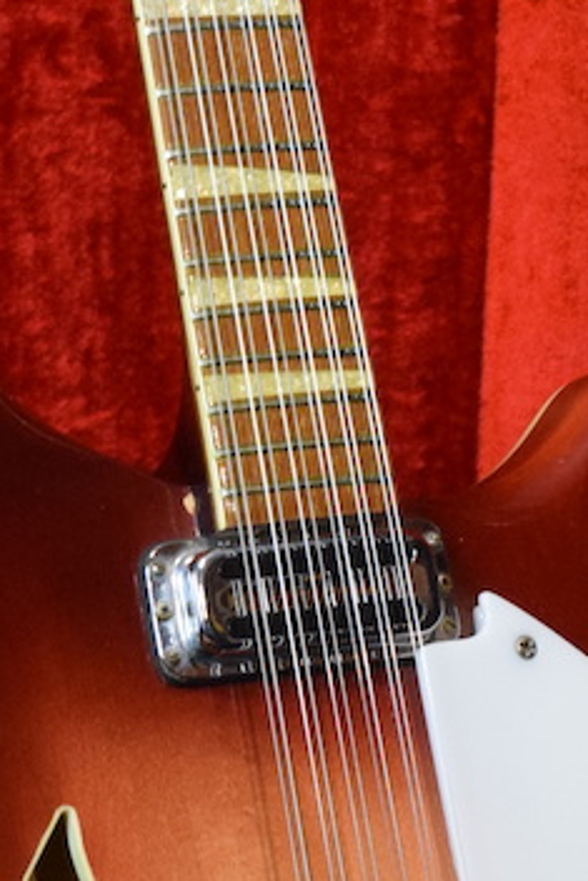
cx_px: 203
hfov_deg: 6.9
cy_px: 198
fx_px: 4849
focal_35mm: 198
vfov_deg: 10.4
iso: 2000
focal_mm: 31
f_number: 4.2
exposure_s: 1/60
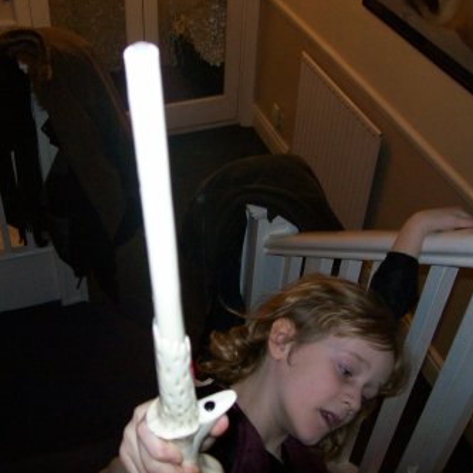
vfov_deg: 39.2
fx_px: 665
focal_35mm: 43
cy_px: 235
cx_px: 172
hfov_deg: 38.9
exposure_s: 1/64
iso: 200
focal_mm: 6
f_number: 2.7
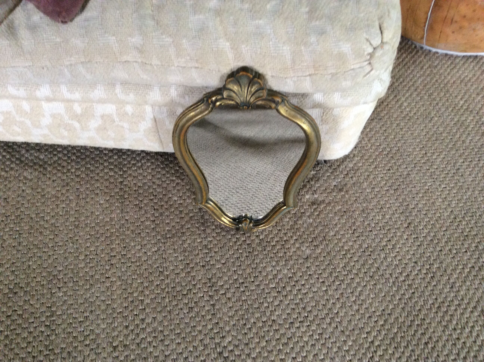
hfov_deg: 56.9
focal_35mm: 32
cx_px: 242
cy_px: 181
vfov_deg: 44.1
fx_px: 447
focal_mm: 3.3
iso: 160
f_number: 2.4
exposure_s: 1/25
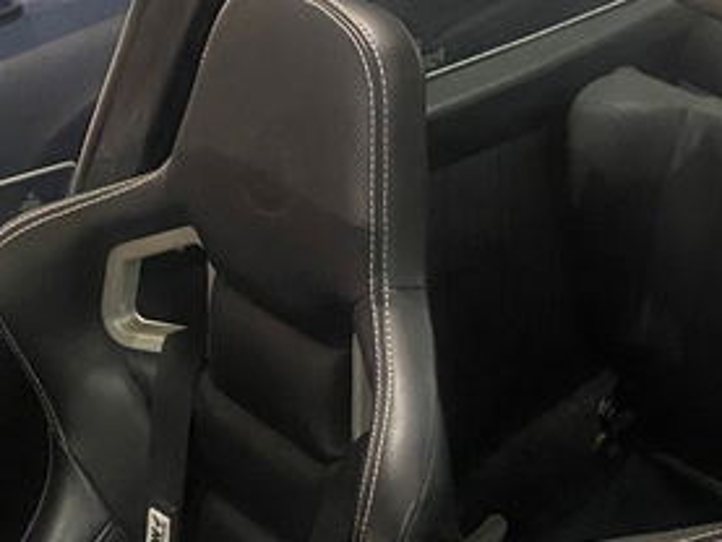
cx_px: 646
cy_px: 709
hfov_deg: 20.0
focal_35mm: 96
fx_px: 2003
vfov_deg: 14.7
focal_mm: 4.25
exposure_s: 1/25
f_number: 1.8
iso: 640
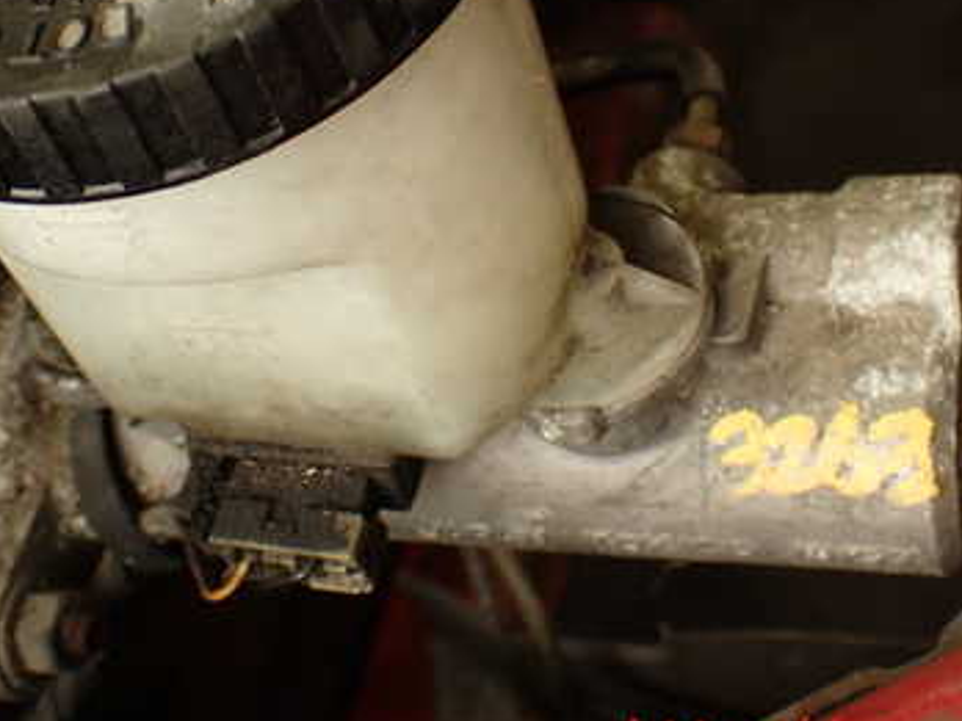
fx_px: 1723
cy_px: 160
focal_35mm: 62
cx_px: 423
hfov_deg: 31.2
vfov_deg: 23.4
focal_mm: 6.37
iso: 125
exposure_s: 1/80
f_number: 2.5
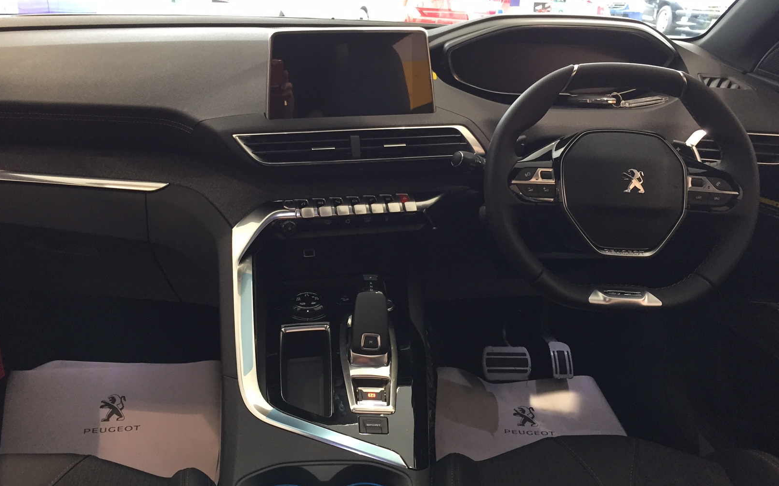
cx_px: 390
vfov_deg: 40.5
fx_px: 658
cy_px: 219
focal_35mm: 31
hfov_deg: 61.2
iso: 50
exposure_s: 1/30
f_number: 2.2
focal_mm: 4.15
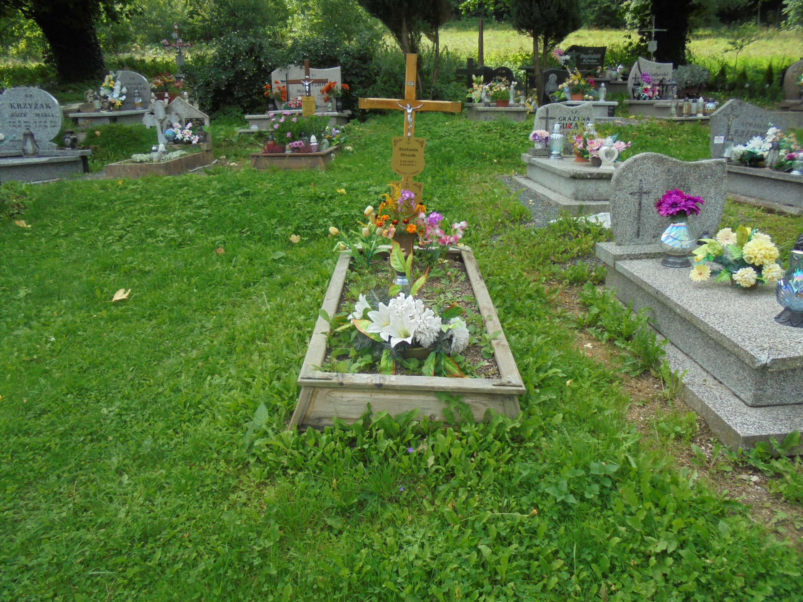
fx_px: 603
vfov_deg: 53.1
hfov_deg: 67.3
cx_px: 402
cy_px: 301
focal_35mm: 26
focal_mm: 4.6
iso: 100
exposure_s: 1/200
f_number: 3.5
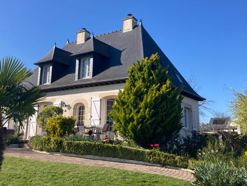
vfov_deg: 37.6
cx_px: 115
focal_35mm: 38
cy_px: 76
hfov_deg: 48.9
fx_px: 271
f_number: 1.8
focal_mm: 3.99
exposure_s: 1/1372
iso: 20
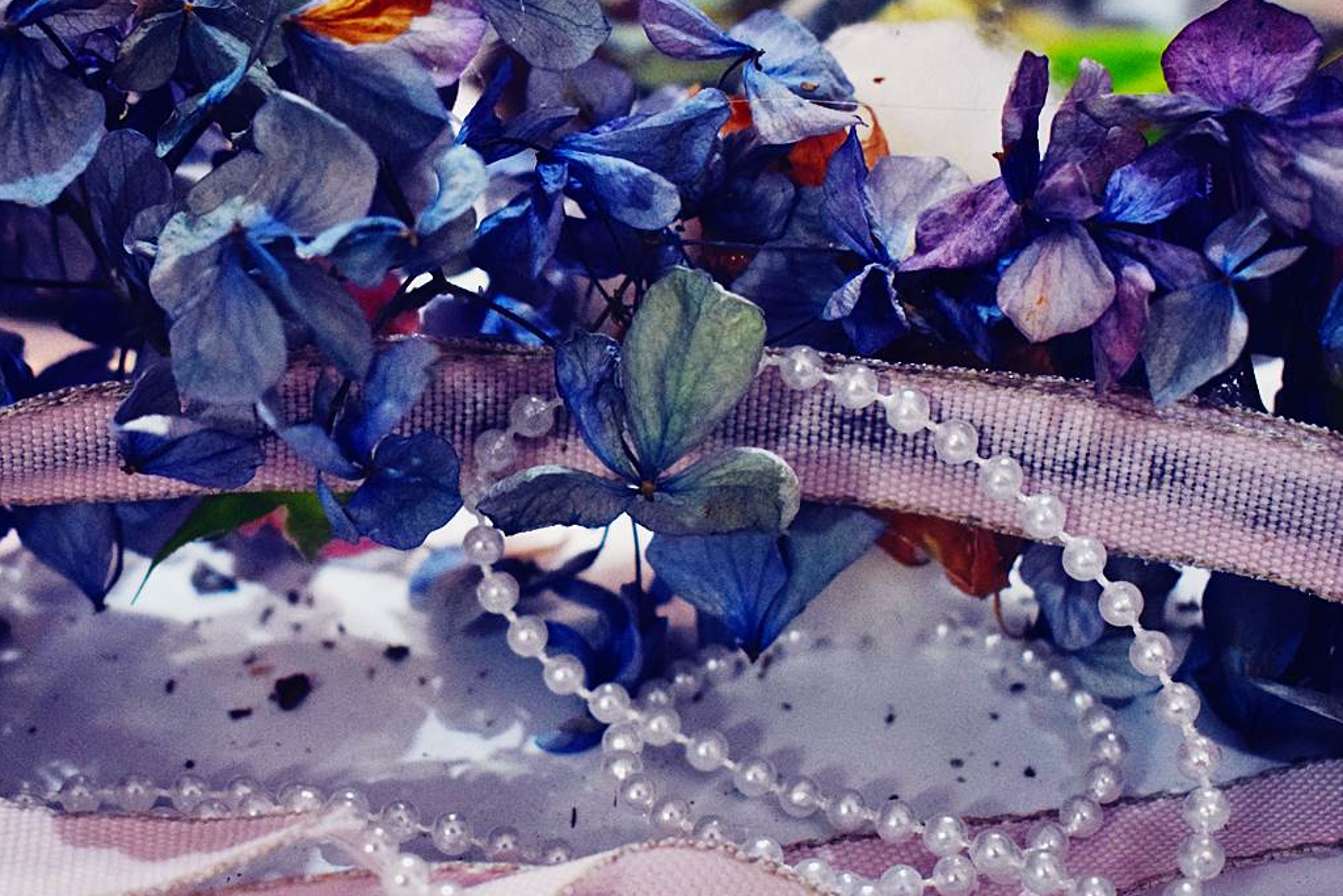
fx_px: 2798
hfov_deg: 26.9
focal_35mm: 75
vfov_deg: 18.2
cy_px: 536
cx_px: 464
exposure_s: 1/60
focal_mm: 32
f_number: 4.5
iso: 2200
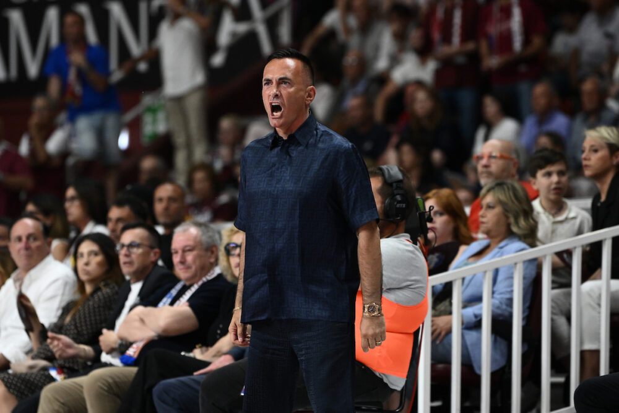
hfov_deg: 10.3
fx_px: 3439
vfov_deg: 6.9
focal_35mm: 200
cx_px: 310
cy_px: 206
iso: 2500
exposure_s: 1/1000
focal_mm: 200
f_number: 3.5
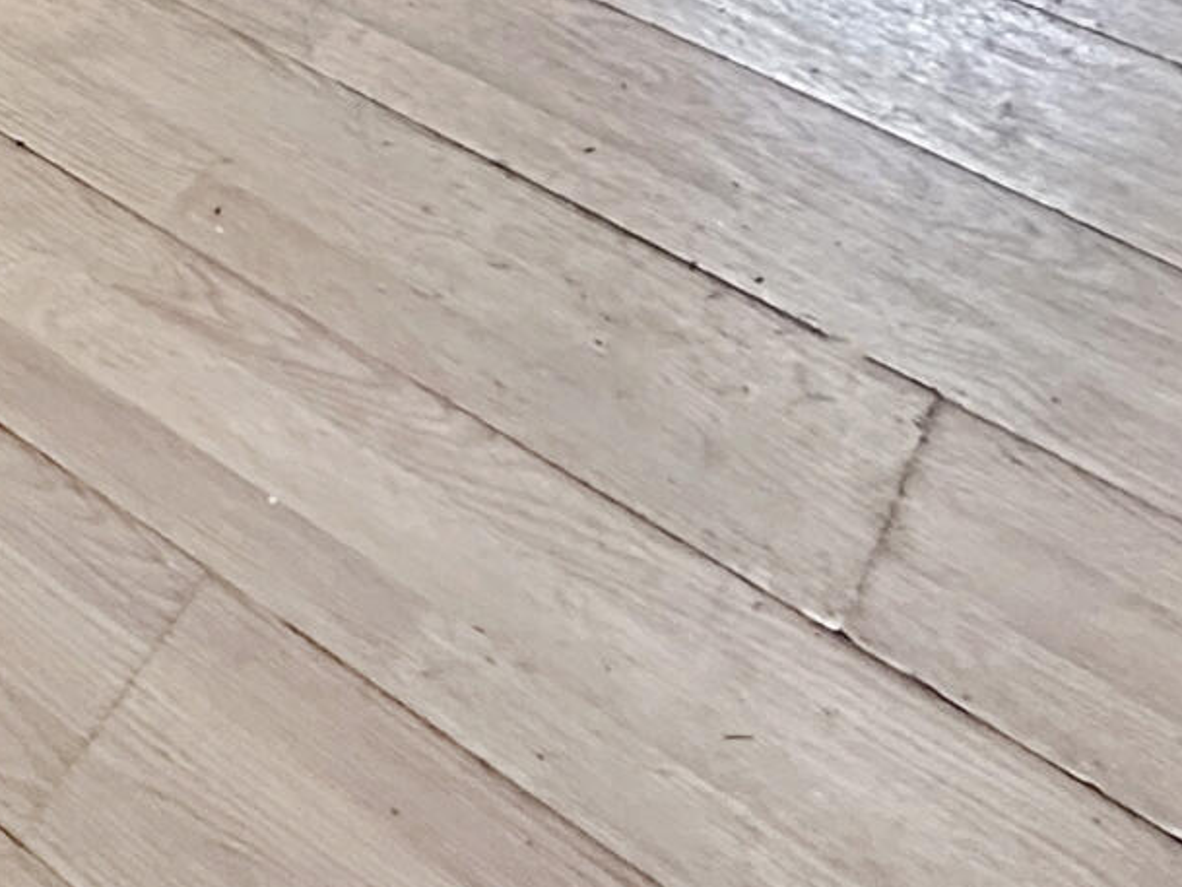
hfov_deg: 26.8
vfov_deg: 14.4
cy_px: -1217
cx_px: 29
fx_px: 2357
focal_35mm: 69
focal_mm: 2.22
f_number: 2.2
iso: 320
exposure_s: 1/99
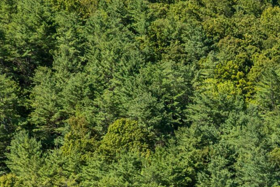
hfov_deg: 17.3
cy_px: 316
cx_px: 395
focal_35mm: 109
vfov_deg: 11.8
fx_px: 848
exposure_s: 1/80
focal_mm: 12.29
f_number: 2.8
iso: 110
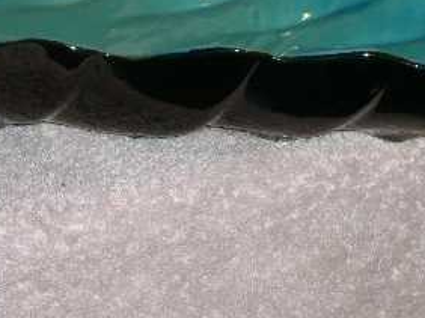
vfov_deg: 11.7
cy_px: -32
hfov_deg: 15.8
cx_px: 271
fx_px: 1533
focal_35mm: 125
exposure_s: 1/60
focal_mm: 11.5
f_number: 3.4
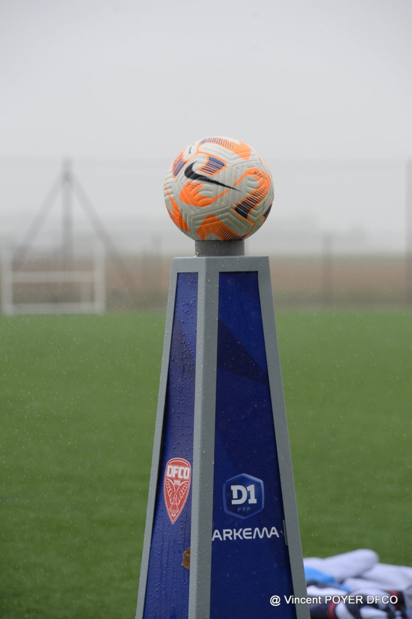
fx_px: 3178
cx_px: 206
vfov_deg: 11.1
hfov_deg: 7.4
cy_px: 310
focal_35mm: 185
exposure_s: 1/1000
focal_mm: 185
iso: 1000
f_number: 7.1
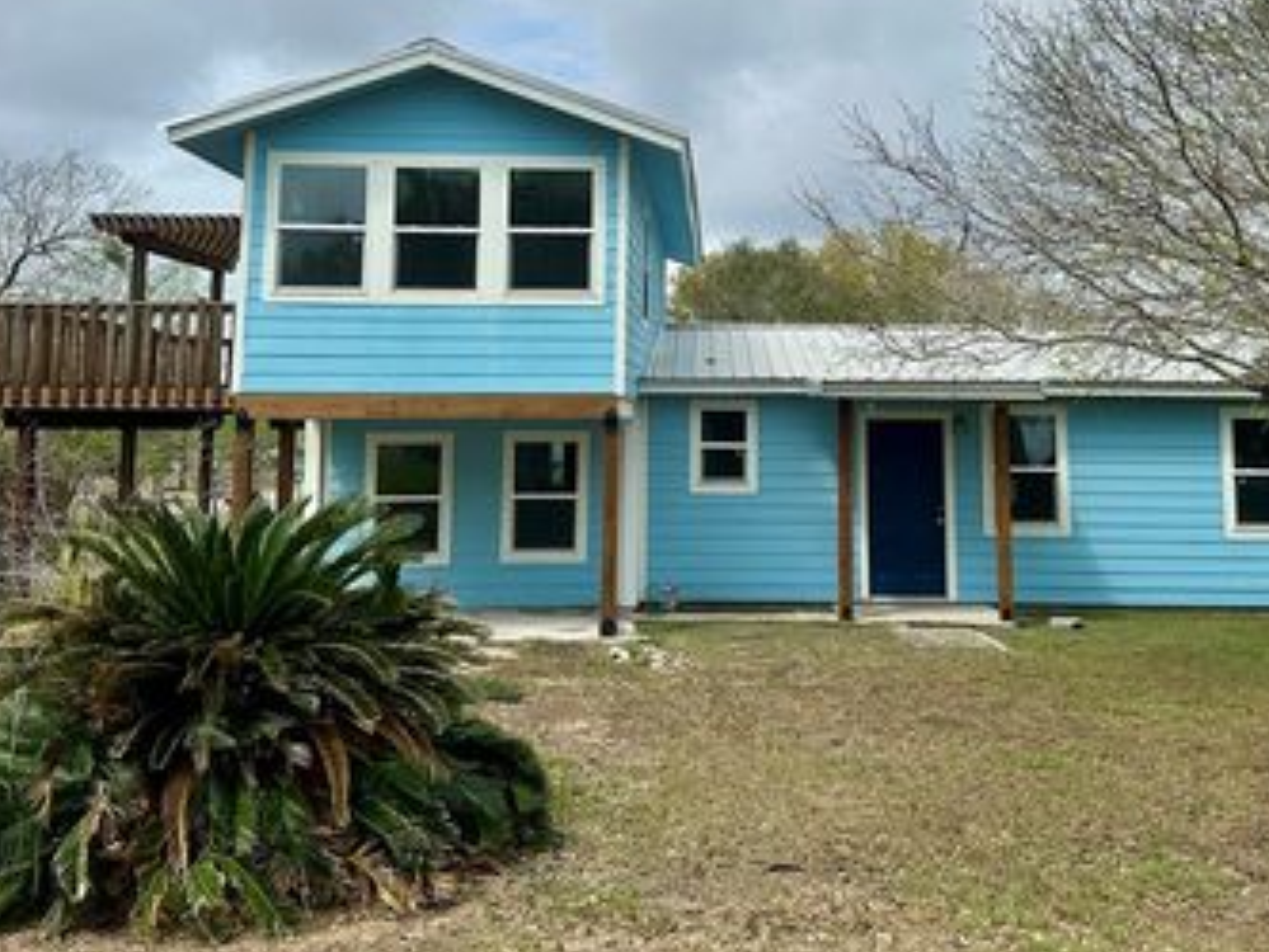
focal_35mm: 36
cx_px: 739
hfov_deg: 51.1
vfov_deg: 39.1
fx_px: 1320
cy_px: 295
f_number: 1.78
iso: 80
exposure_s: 1/7576
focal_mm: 6.86
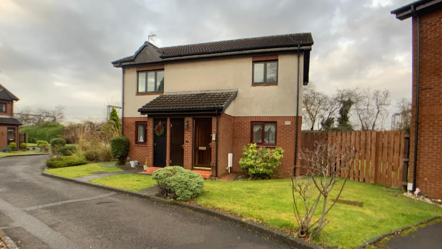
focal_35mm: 32
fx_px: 375
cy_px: 147
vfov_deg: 36.6
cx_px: 221
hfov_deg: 61.0
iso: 16
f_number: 1.8
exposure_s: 1/156
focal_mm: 3
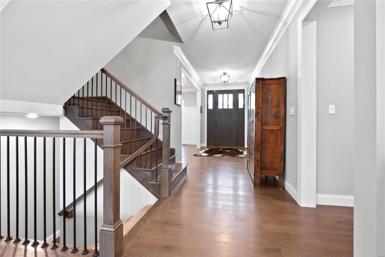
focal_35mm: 16
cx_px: 192
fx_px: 171
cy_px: 128
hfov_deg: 96.7
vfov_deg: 73.7
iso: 400
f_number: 6.3
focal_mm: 8
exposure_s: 1/3
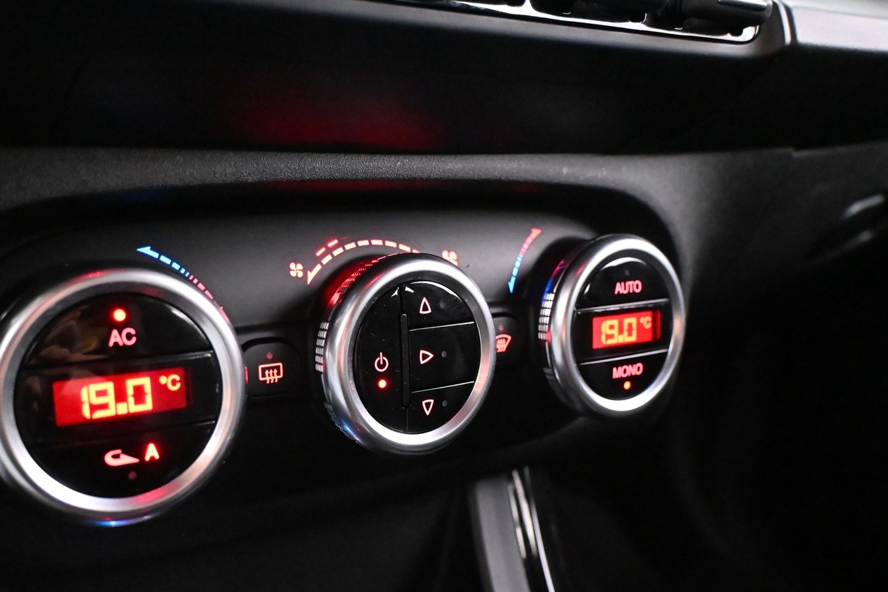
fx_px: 871
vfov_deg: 37.4
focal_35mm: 35
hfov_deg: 53.8
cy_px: 353
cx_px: 373
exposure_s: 1/30
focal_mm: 19.5
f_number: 3.8
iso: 12800
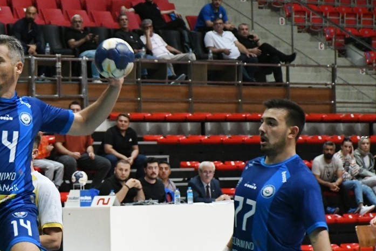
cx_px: -18
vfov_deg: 5.7
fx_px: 2517
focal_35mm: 241
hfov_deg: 8.5
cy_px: 256
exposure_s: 1/400
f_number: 5
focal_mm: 75
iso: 4000
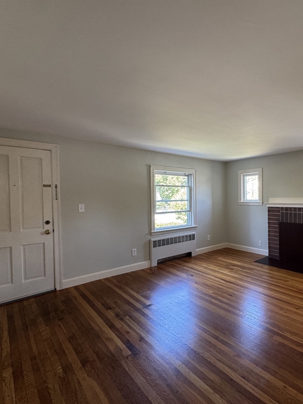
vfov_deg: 84.7
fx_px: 222
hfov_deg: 66.1
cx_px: 211
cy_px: 203
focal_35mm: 19
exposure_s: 1/60
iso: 160
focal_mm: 2.22
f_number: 2.2
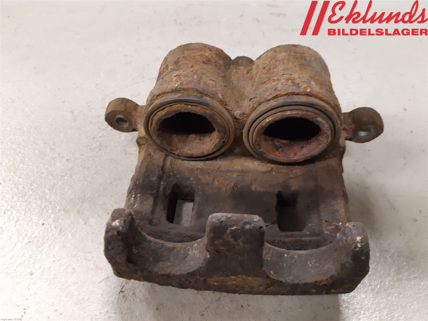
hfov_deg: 67.3
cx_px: 214
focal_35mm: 26
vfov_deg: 53.1
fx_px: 321
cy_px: 160
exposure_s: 1/33
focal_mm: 3.93
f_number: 1.7
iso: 200
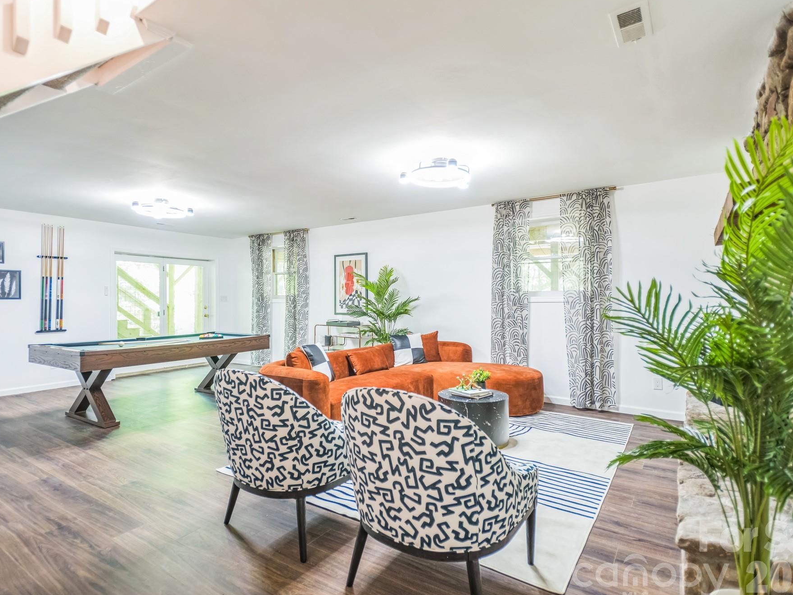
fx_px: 435
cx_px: 382
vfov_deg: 68.7
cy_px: 302
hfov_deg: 84.6
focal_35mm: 19
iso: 500
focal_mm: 17
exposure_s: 1/8
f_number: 2.8
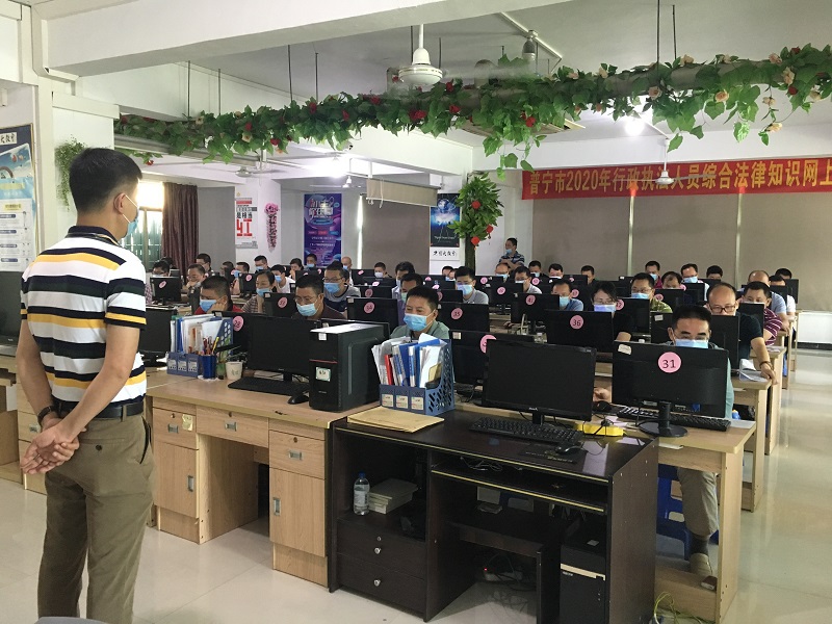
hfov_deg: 61.7
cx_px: 416
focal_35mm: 29
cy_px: 312
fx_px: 697
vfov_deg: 48.2
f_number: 2.2
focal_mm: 4.15
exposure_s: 1/33
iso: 200
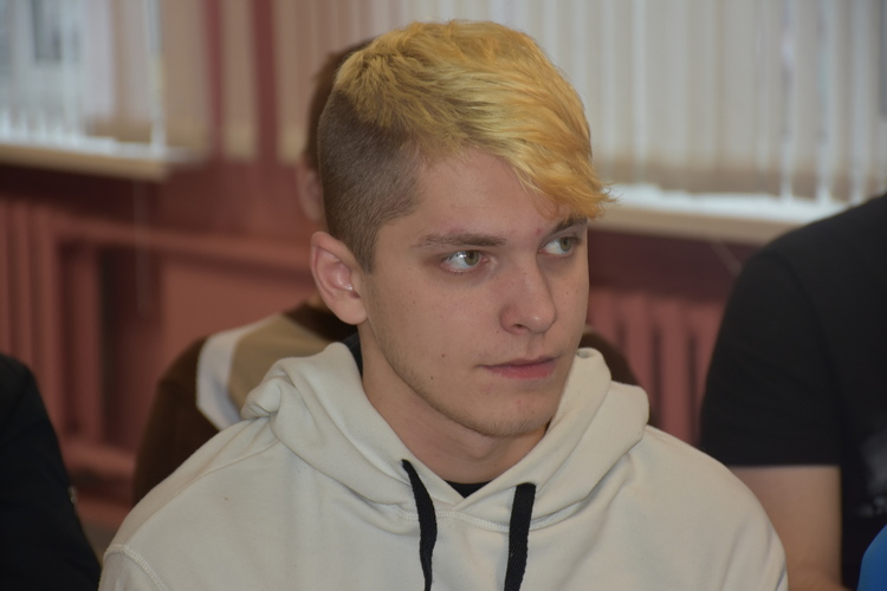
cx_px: 444
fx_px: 3696
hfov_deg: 13.7
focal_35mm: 150
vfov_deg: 9.1
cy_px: 296
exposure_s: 1/60
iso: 450
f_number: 5.6
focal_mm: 100
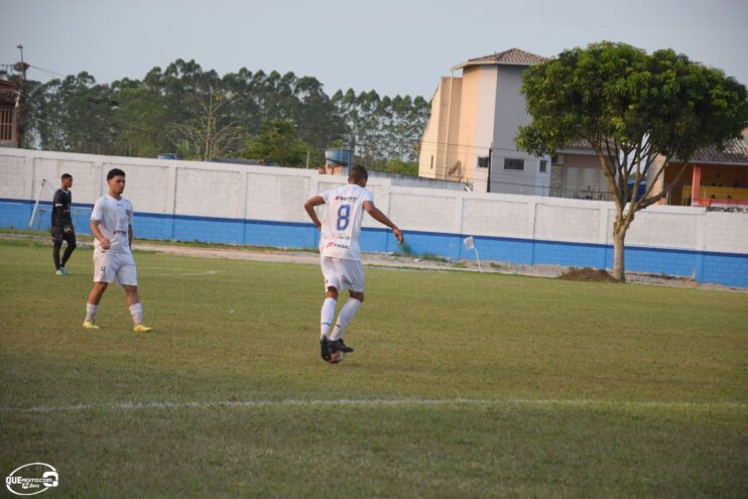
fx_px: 3273
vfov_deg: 8.7
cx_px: 374
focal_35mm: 158
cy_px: 250
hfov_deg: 13.0
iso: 320
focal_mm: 105
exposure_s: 1/500
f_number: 5.6
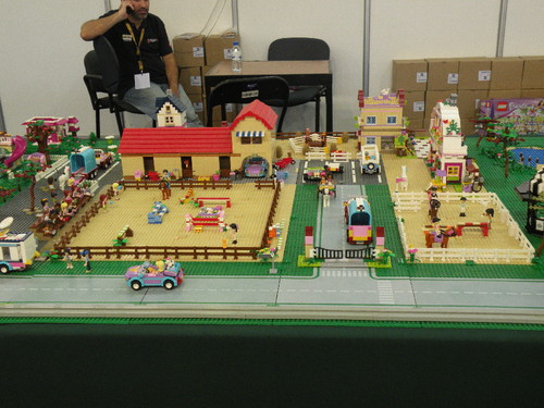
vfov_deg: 34.3
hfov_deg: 44.8
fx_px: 660
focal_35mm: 42
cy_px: 204
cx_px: 272
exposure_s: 1/60.1
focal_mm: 7.4
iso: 265
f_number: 3.2
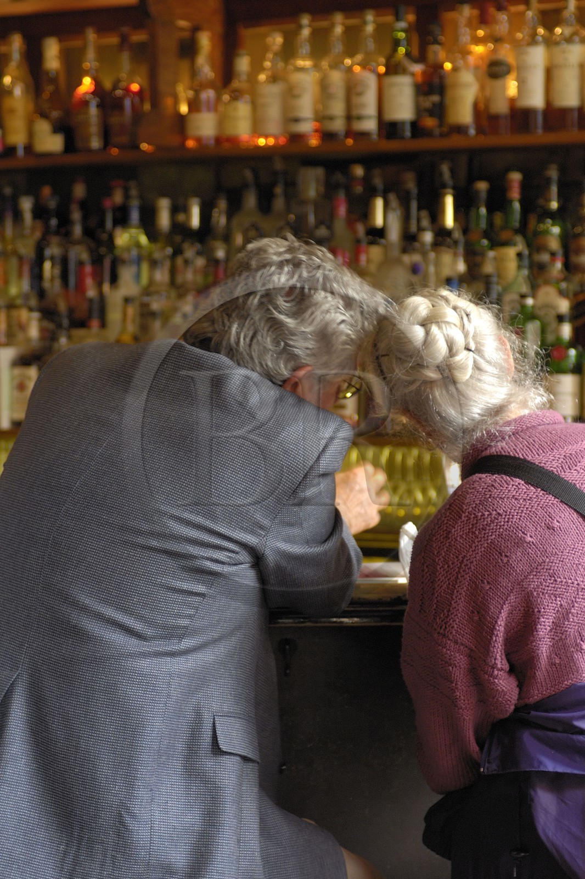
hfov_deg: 18.2
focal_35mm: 75
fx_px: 1829
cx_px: 292
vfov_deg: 27.0
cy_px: 440
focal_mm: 50
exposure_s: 1/10
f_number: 3.2
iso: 200
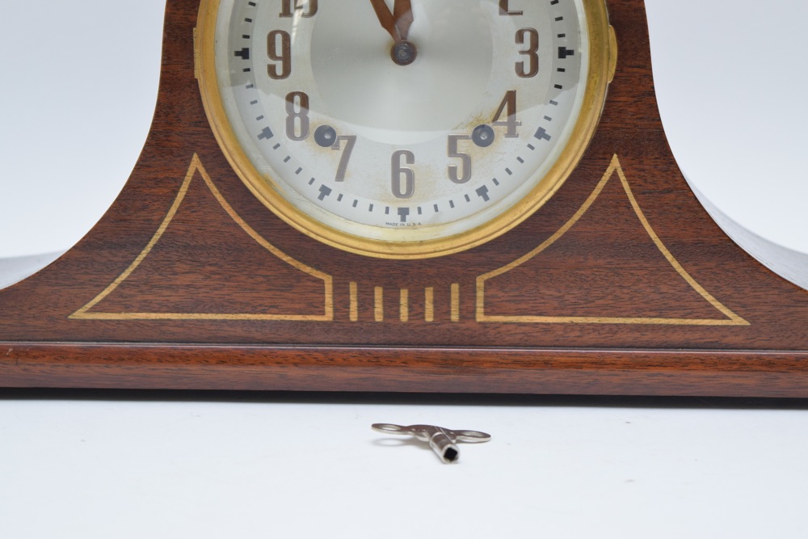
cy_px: 270
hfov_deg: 24.6
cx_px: 404
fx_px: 1852
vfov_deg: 16.6
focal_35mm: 82
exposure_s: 1/100
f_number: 5.6
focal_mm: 55
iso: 800
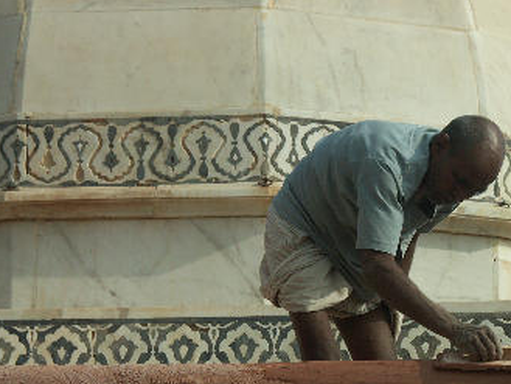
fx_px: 3042
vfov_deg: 7.2
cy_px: 286
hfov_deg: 9.6
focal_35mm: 206
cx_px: 394
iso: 100
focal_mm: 32.26
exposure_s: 1/800
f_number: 6.3
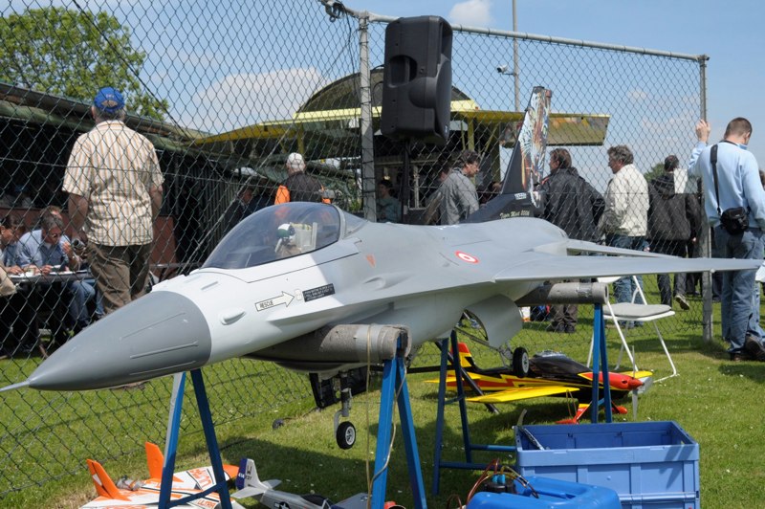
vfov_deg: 31.8
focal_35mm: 42
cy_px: 254
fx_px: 892
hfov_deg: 46.4
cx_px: 382
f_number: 14
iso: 400
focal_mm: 28
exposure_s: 1/800
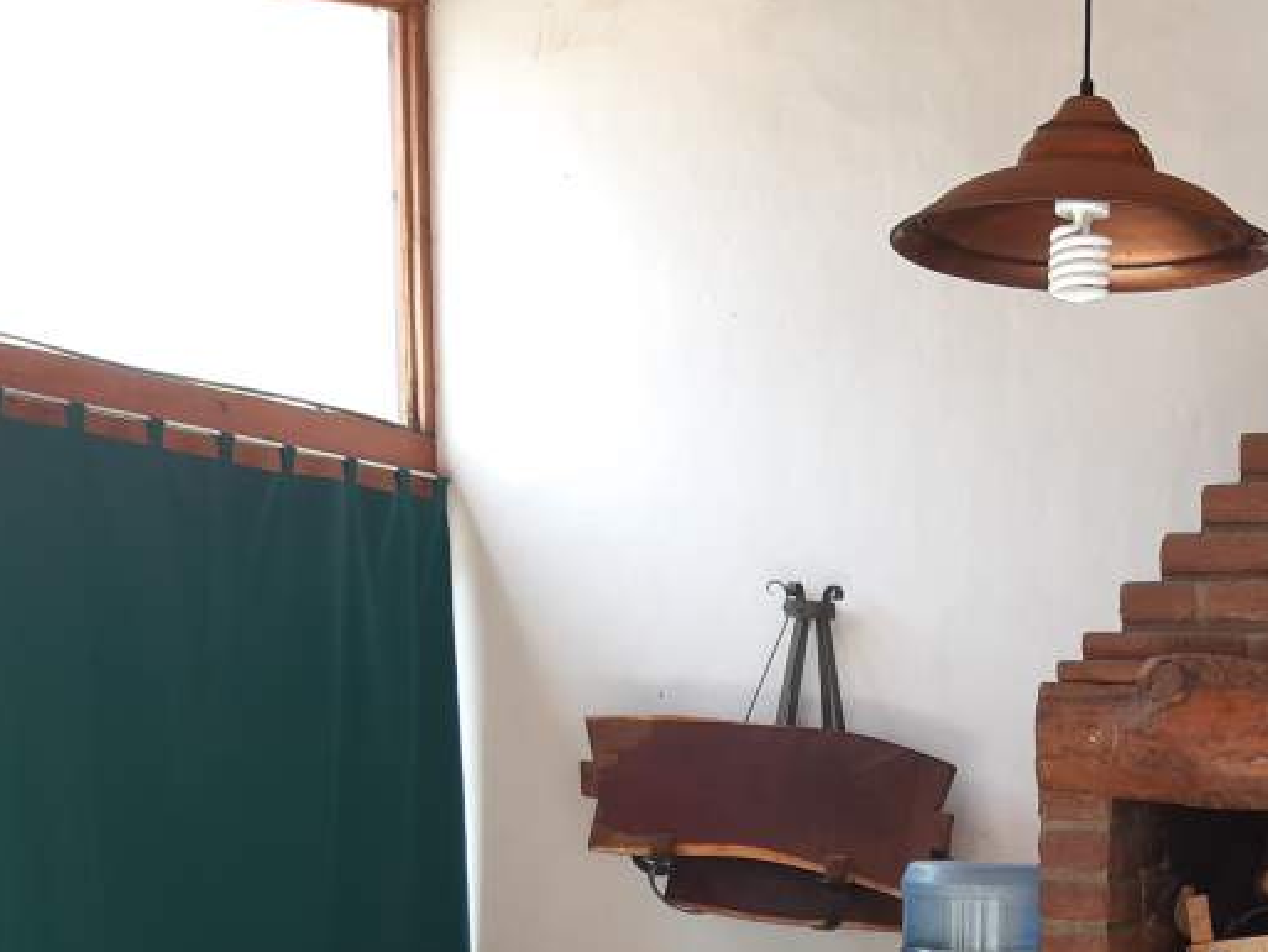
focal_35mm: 63
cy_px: 1146
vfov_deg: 21.6
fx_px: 2308
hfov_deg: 29.3
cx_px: 1167
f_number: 1.7
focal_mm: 3.92
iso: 100
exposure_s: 1/130
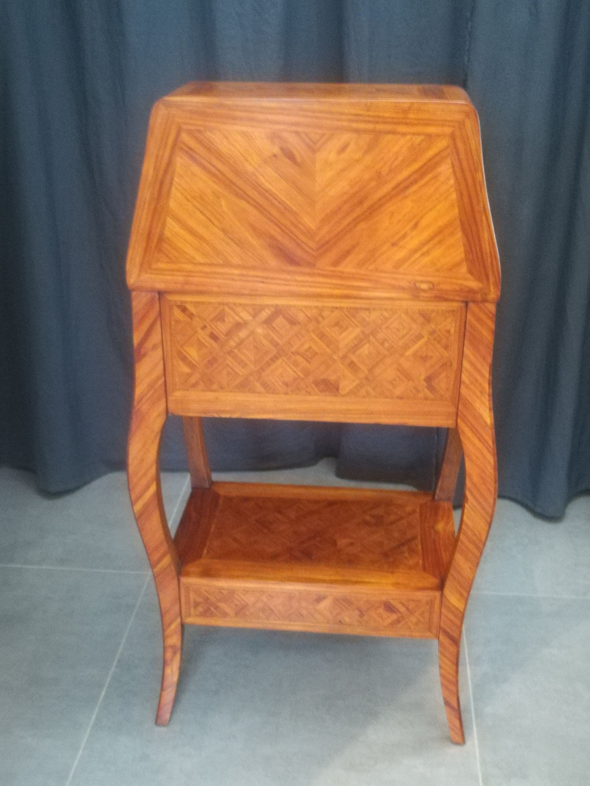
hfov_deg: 38.7
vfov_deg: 50.1
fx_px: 841
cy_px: 393
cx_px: 295
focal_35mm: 37
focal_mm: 3.83
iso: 1600
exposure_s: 1/14.3
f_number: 2.2
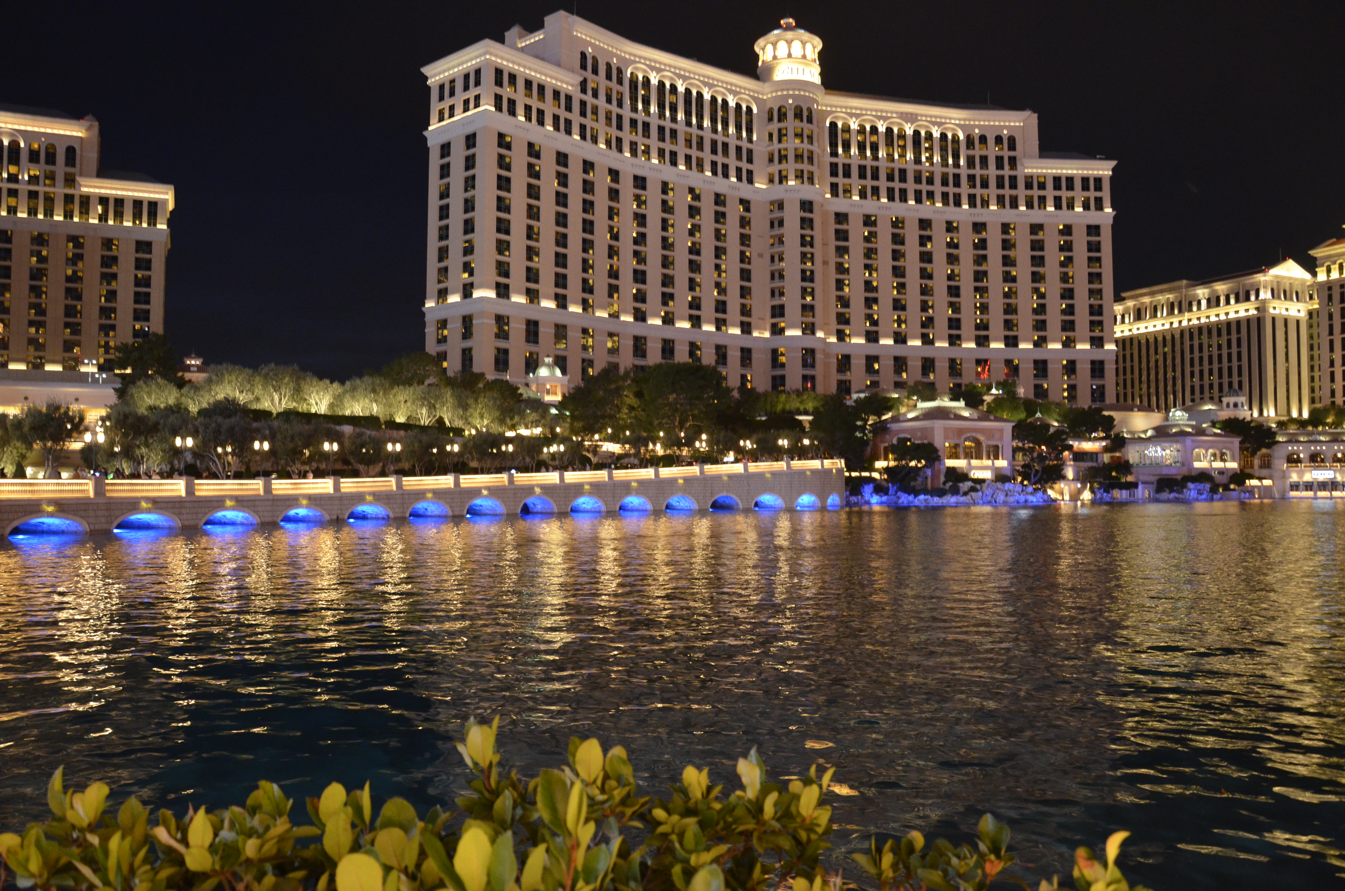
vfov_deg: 47.7
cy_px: 446
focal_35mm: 27
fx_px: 1007
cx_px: 672
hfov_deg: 67.5
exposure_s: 1/8
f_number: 5.6
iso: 2000
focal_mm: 18
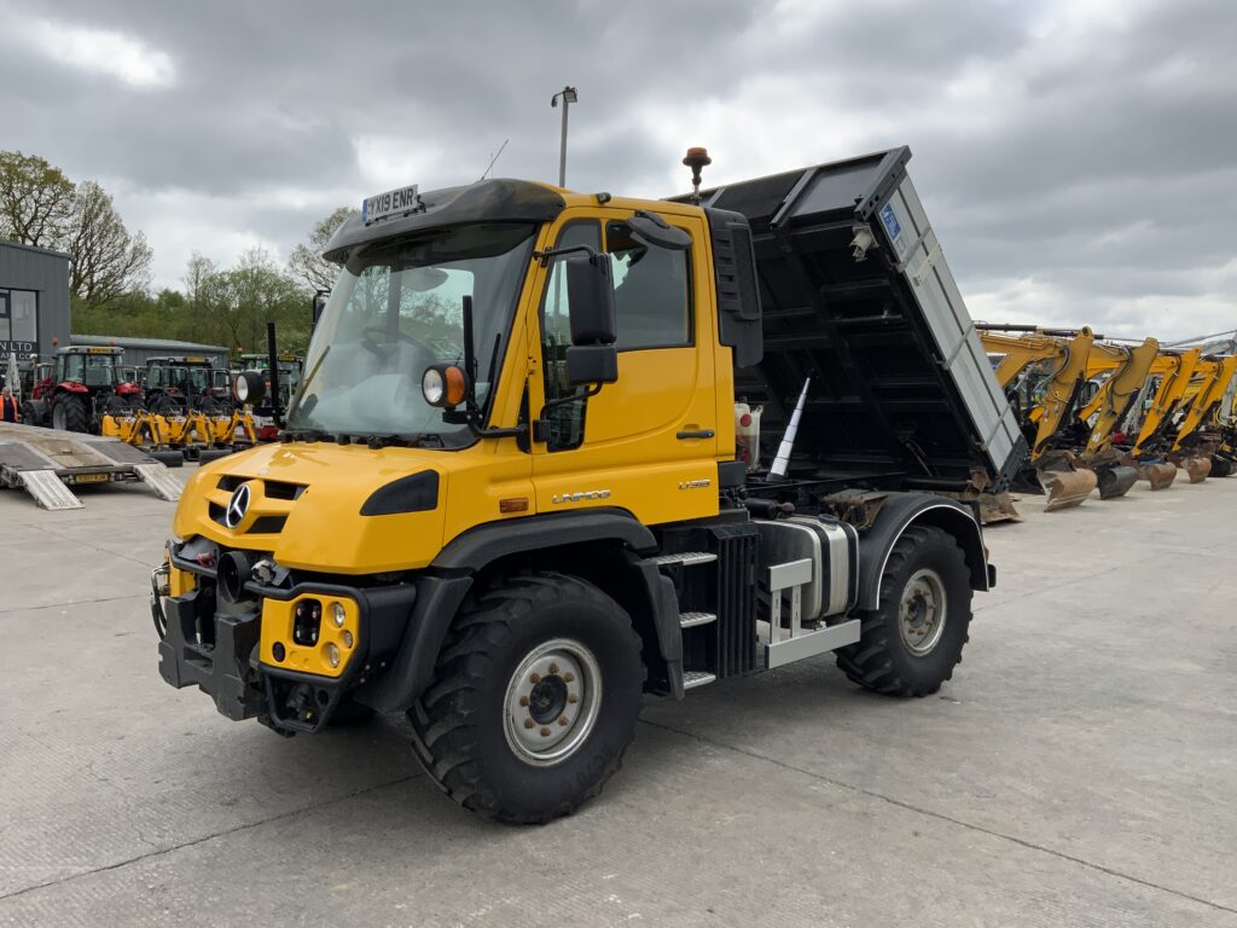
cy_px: 464
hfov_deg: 61.7
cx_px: 618
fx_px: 1036
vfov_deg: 48.2
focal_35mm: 29
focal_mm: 3
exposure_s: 1/1412
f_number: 1.8
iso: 16
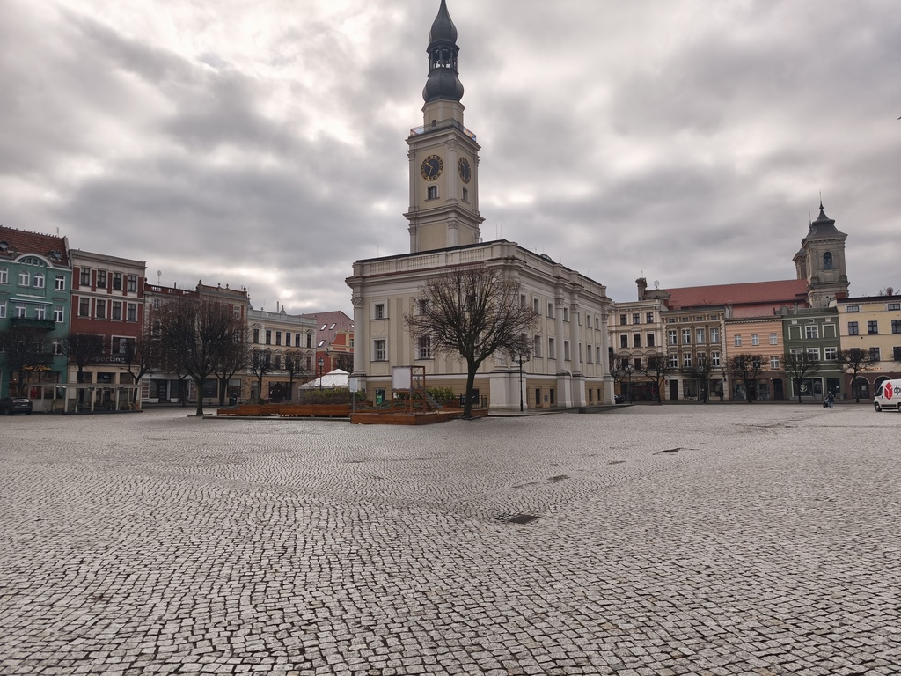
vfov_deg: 58.9
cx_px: 450
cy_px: 338
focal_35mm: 23
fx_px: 599
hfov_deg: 73.9
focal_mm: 6.57
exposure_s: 1/523
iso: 50
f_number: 1.6
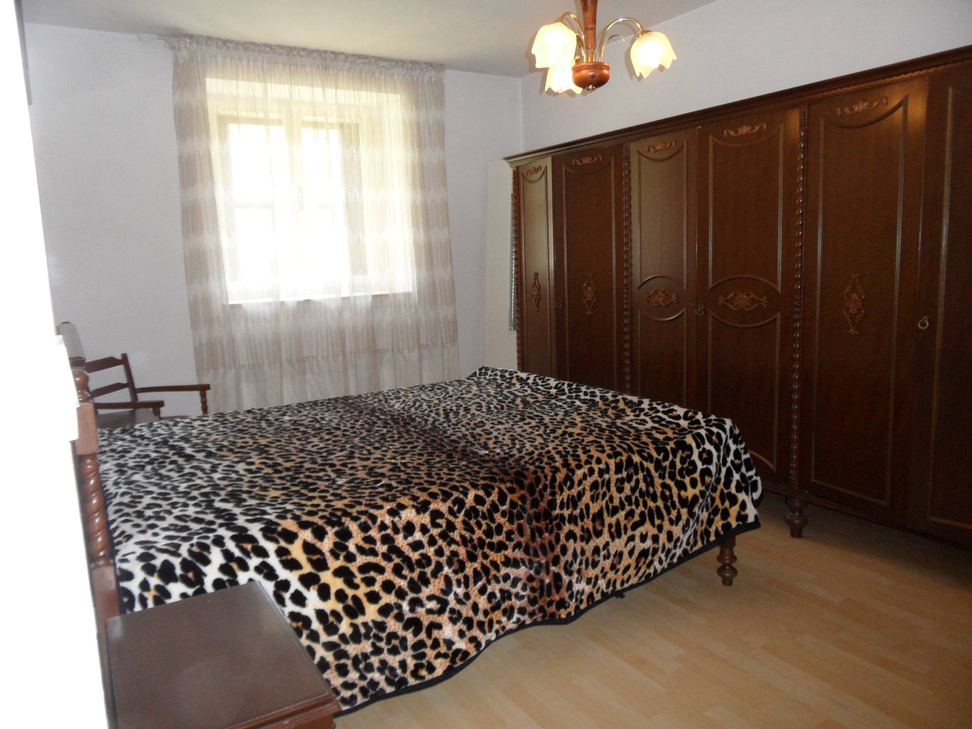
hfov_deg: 71.6
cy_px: 364
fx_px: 674
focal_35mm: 24
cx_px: 486
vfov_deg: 56.8
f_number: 3.2
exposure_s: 1/30
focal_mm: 3.9
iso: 200
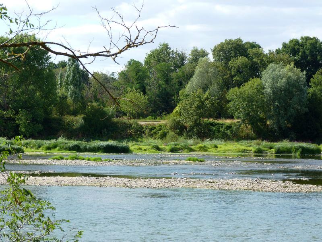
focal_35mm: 132
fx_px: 1228
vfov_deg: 11.2
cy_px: 121
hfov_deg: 14.9
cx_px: 161
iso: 80
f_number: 4.5
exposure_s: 1/250
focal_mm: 23.8
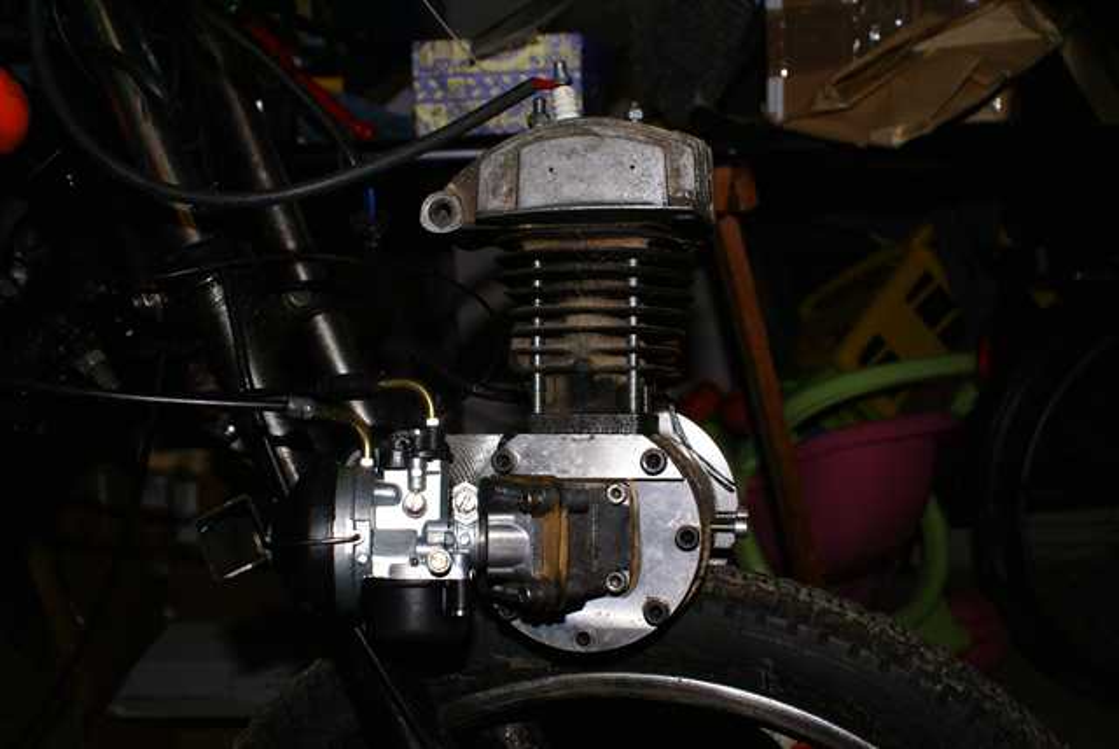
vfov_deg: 36.9
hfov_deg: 53.1
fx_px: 1120
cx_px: 560
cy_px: 374
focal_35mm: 36
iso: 400
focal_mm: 24
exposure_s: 1/60
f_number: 5.6
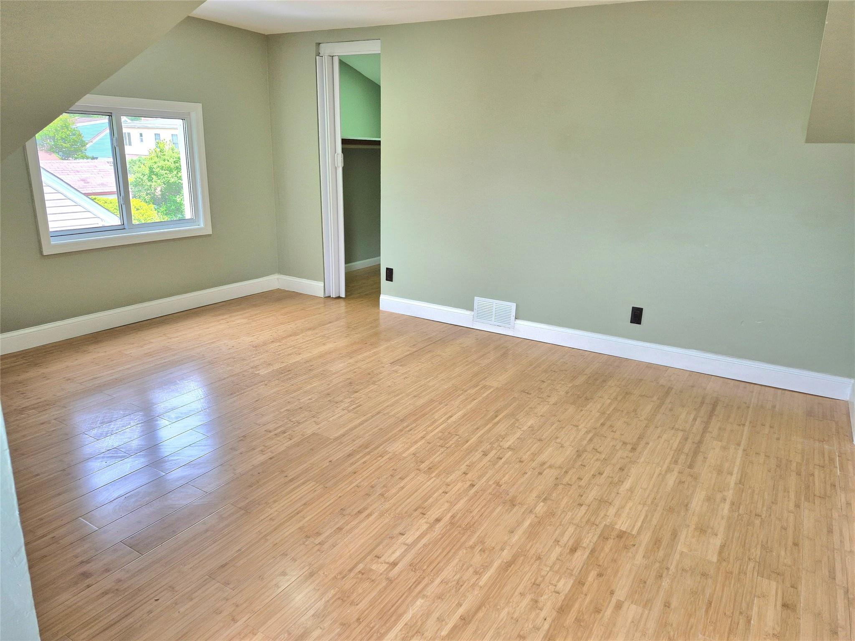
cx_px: 428
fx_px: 568
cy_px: 320
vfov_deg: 58.9
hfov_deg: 73.9
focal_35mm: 23
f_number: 1.8
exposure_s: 1/182
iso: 50
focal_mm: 5.4
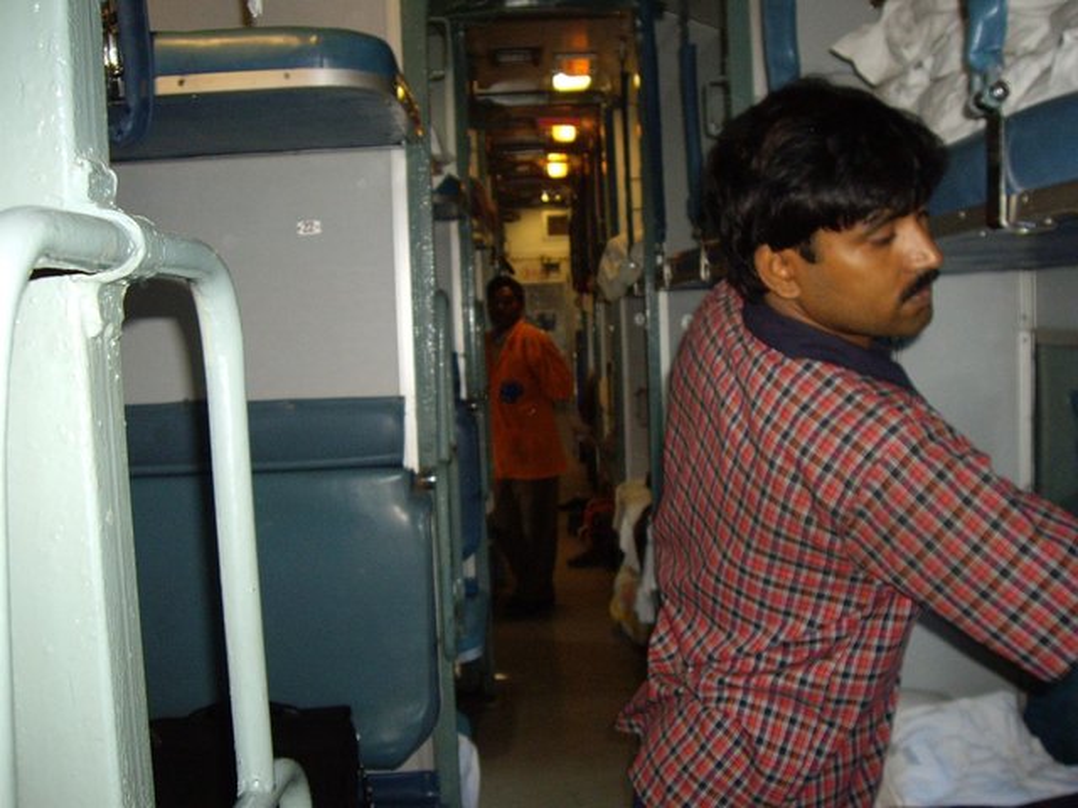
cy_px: 404
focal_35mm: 38
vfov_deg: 37.7
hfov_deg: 49.0
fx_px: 1183
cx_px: 539
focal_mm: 6.2
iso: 200
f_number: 2.7
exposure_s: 1/40
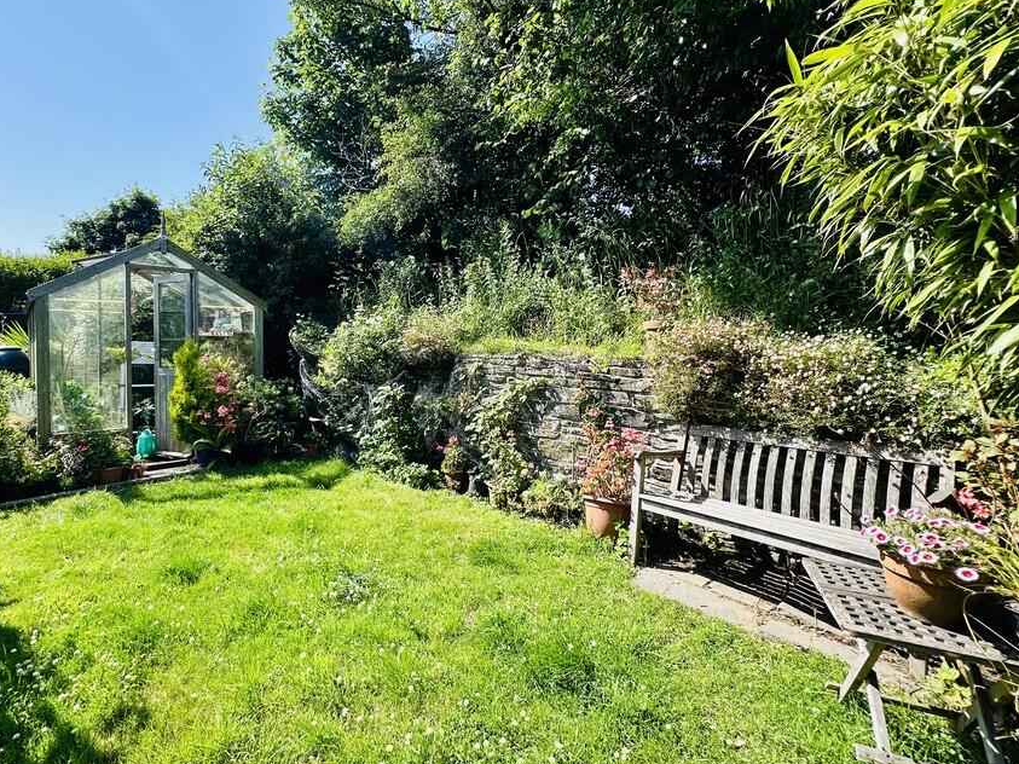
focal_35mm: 17
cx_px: 422
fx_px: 500
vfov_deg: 74.6
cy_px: 354
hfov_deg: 90.2
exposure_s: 1/720
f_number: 2.2
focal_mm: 2.22
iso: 40
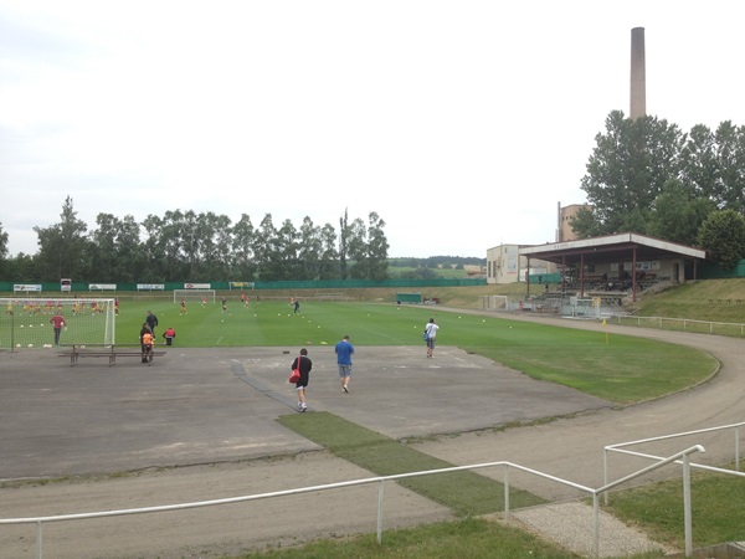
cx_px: 372
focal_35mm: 35
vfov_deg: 40.7
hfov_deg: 52.6
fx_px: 753
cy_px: 280
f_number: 2.4
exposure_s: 1/673
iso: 50
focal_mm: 4.28
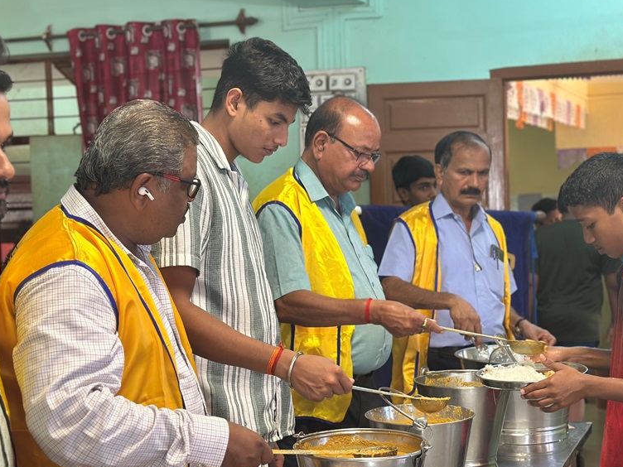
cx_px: 327
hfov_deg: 30.7
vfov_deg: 23.3
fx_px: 1134
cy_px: 229
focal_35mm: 63
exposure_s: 1/50
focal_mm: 6.86
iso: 160
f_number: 1.78
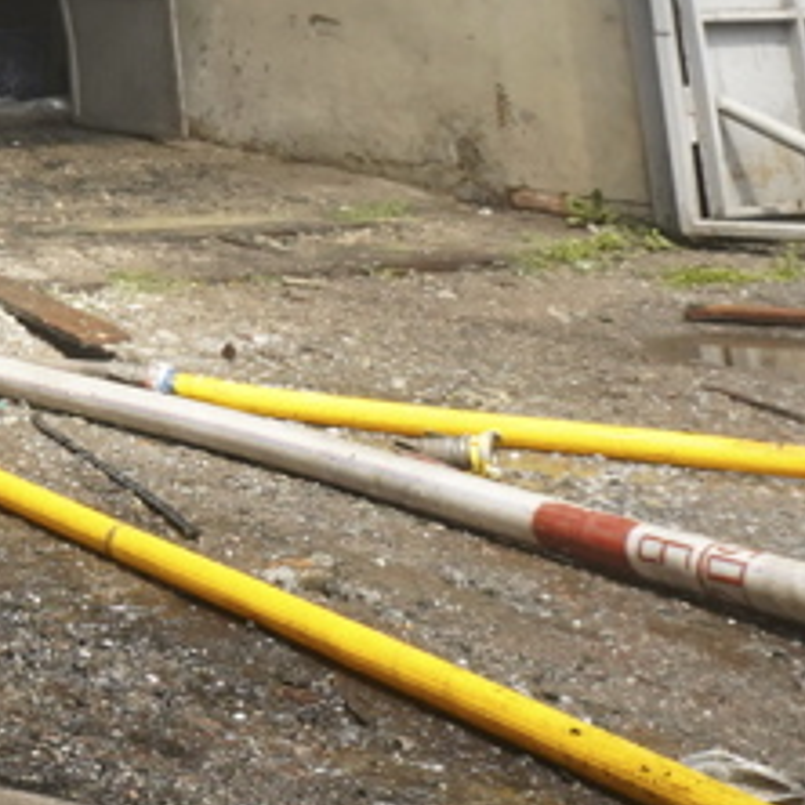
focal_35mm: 78
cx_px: -761
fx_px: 2044
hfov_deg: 17.0
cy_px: -432
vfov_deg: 19.3
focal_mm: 14.9
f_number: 8
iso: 1250
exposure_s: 1/500
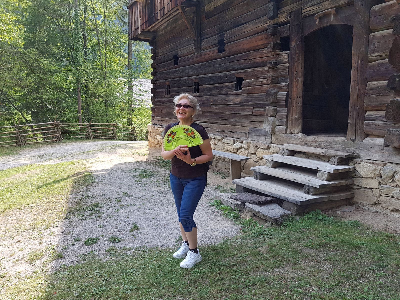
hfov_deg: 67.3
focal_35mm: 26
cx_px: 200
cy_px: 150
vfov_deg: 53.1
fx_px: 300
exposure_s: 1/348
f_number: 1.7
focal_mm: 4.2
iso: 50
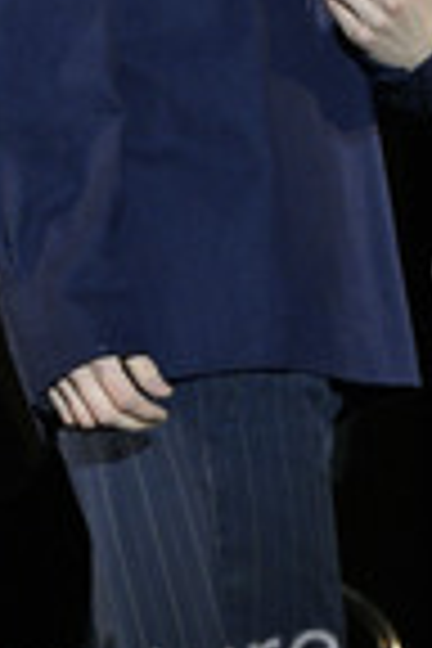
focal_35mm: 334
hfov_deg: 4.1
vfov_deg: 6.2
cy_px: 63
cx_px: 256
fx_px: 6012
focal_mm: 120
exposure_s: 1/200
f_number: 6.3
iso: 2500
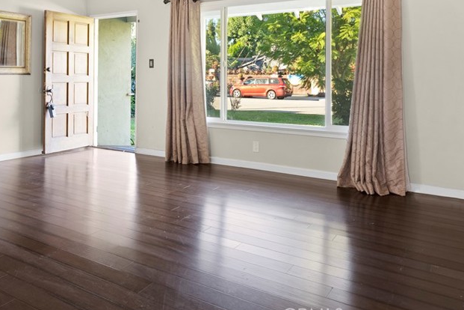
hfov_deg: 56.9
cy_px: 70
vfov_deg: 38.7
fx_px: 425
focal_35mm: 33
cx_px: 194
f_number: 9.5
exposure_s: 4
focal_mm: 20
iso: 320
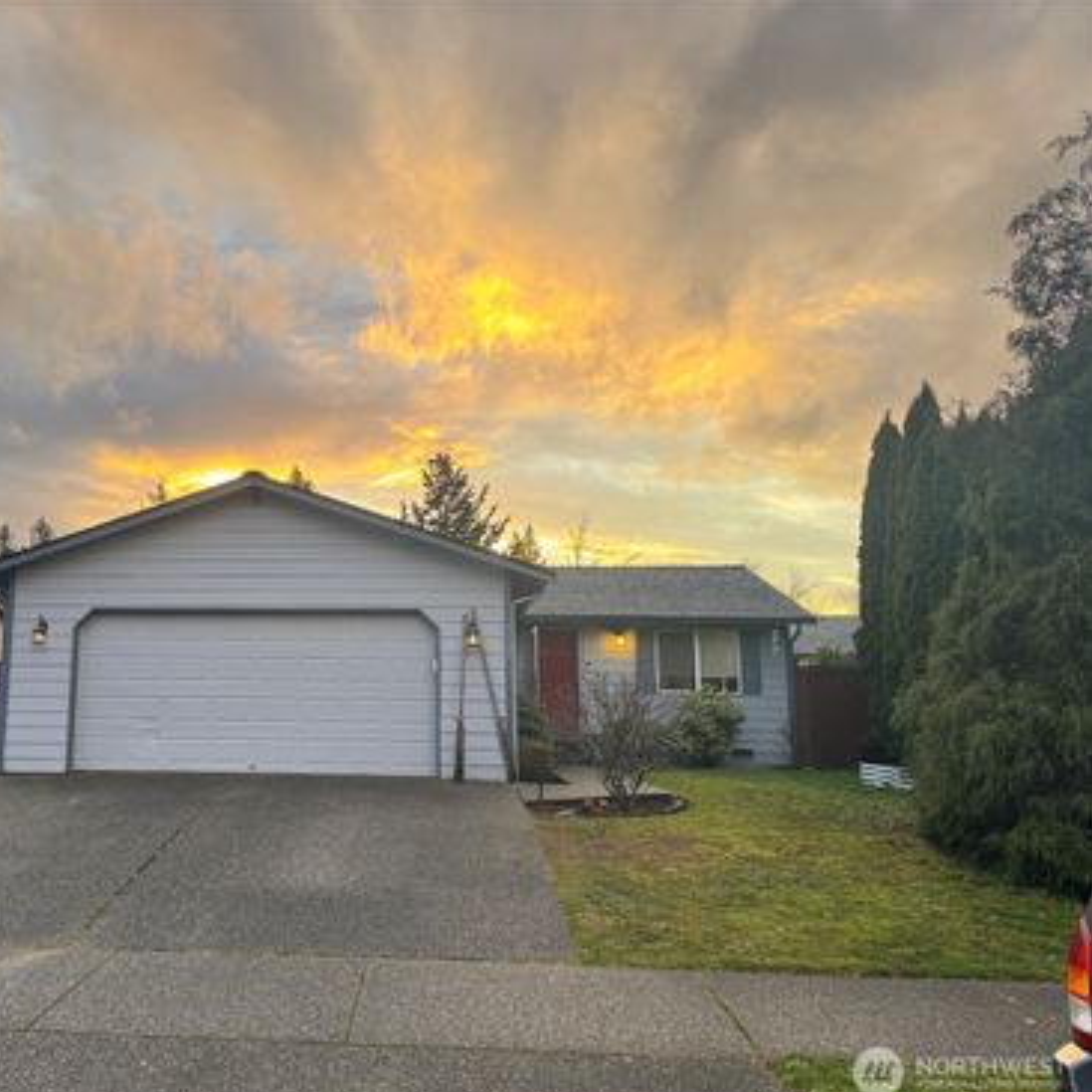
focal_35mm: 29
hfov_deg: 54.3
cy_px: 550
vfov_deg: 55.6
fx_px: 1035
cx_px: 349
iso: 200
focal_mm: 6.76
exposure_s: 1/120
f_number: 1.78
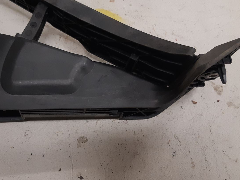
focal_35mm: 49
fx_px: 340
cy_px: 95
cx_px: 80
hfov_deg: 38.5
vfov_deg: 29.7
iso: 160
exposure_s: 1/50
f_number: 1.7
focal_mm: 3.93
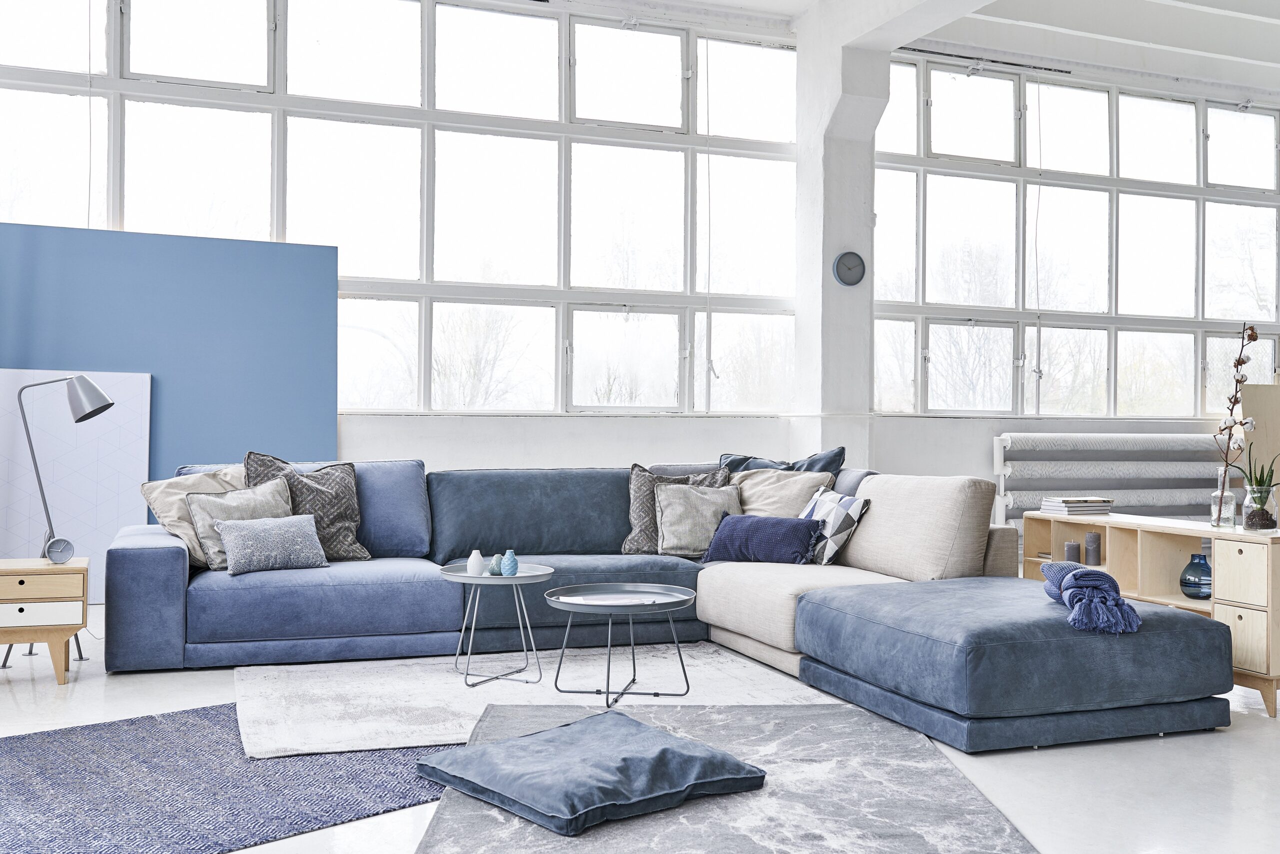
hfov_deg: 54.4
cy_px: 427
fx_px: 1244
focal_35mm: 35
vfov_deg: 37.9
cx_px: 640
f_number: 4.5
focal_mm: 35
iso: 400
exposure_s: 1/50
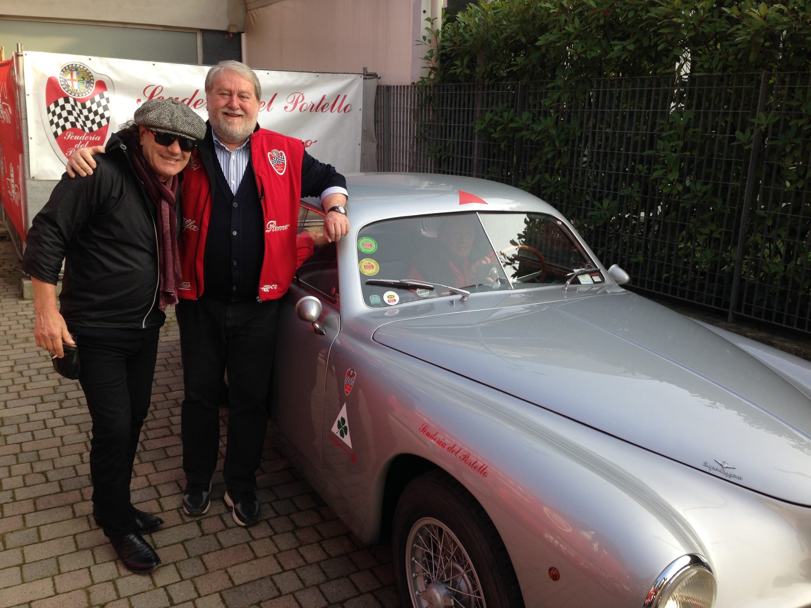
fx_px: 773
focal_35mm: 33
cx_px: 406
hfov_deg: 55.4
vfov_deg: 42.9
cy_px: 304
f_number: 2.4
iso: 50
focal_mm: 4.12
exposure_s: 1/390
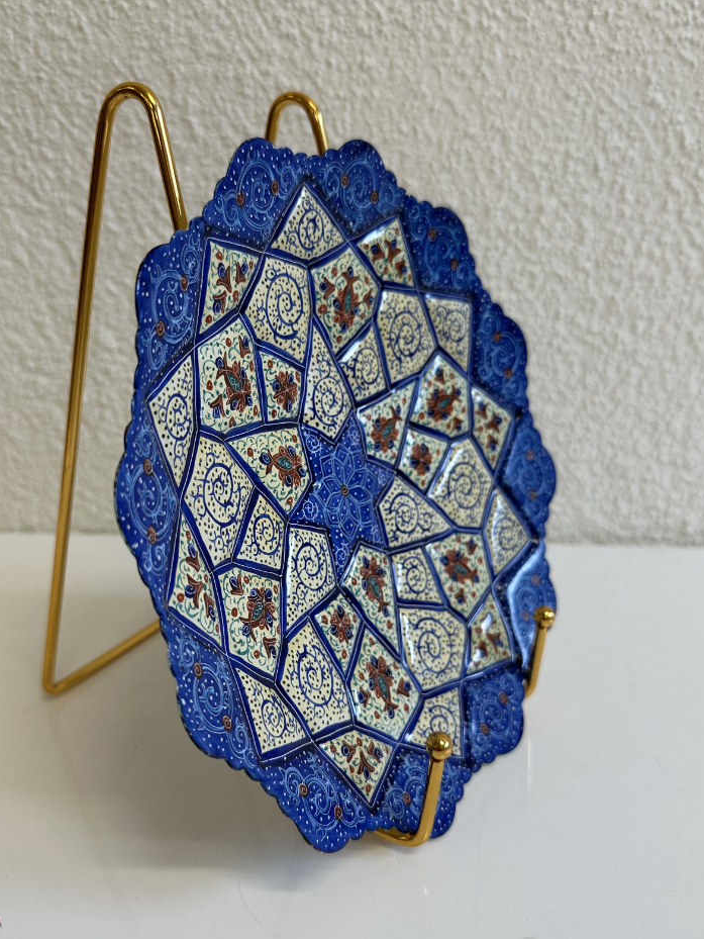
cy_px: 500
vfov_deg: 58.3
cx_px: 323
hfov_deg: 45.4
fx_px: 840
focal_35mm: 31
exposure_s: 1/100
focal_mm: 6.9
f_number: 1.8
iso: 64
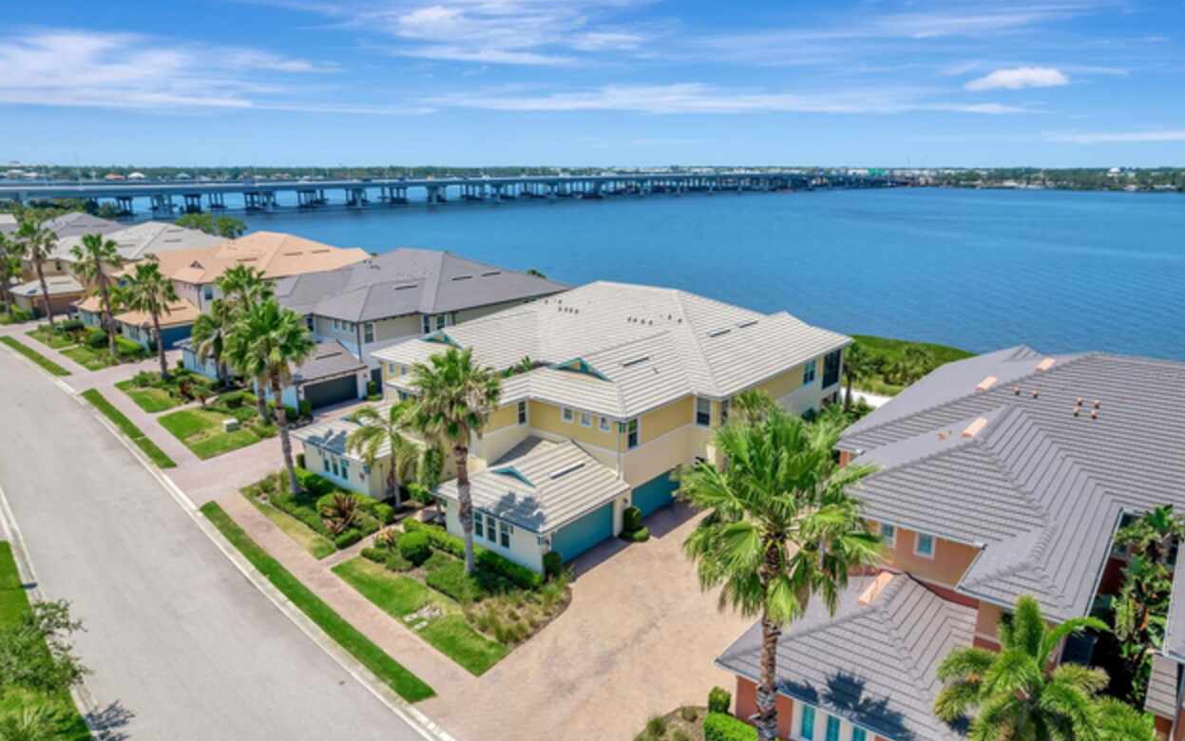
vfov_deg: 53.0
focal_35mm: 23
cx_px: 601
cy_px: 375
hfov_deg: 77.1
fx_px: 743
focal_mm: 8.38
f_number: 2.8
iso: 100
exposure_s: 1/1250
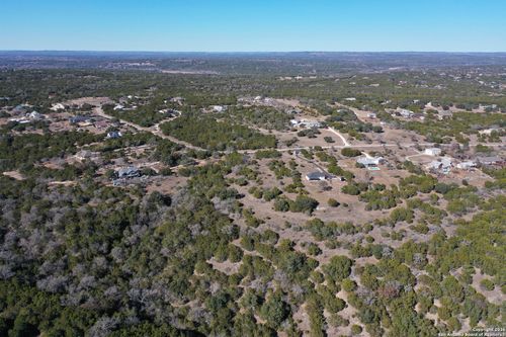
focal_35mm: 28
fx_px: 393
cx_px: 253
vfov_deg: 46.4
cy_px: 168
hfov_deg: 65.5
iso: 100
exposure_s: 1/1600
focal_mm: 10.26
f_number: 3.2
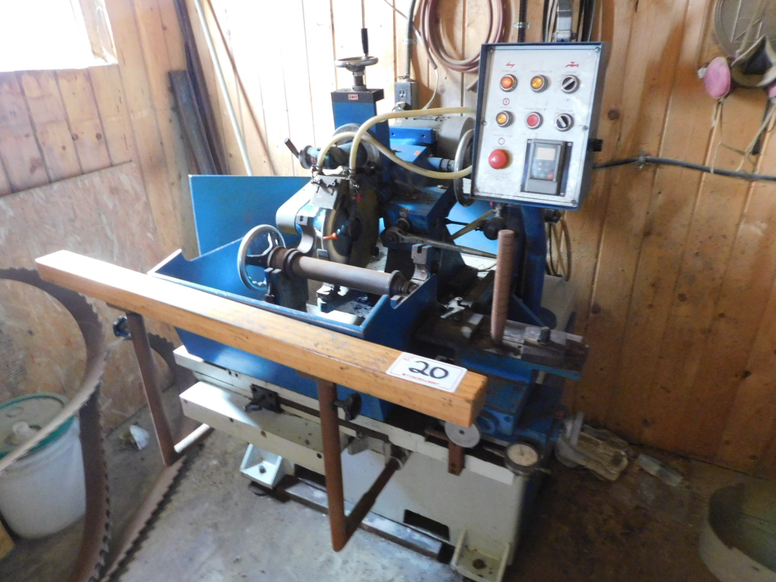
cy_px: 291
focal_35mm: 23
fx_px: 516
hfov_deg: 73.9
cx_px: 388
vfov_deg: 58.9
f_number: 3
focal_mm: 4
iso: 800
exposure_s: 1/4
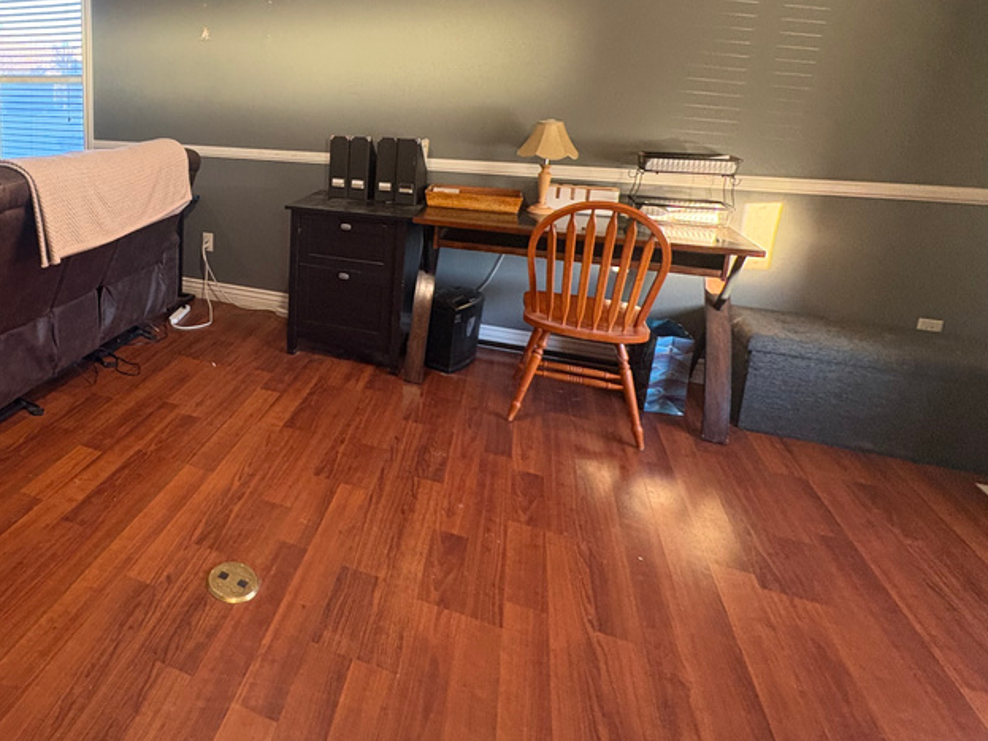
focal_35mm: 23
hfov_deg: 67.6
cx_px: 209
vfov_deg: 56.8
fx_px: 656
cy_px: 214
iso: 500
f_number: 2.2
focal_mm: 2.22
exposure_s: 1/60
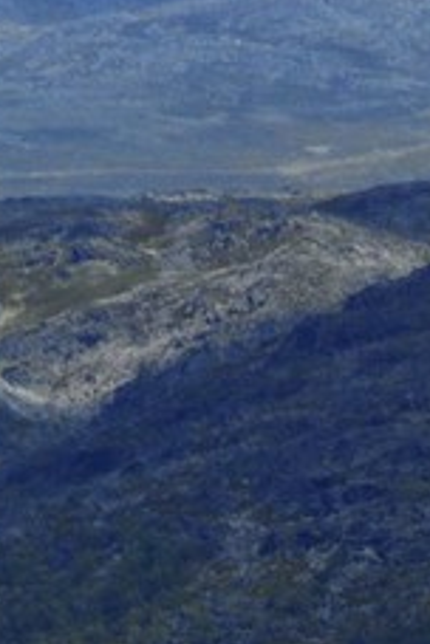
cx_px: -215
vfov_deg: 1.0
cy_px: 2141
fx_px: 37658
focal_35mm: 2102
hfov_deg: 0.7
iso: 100
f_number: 4
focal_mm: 200
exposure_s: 1/1500
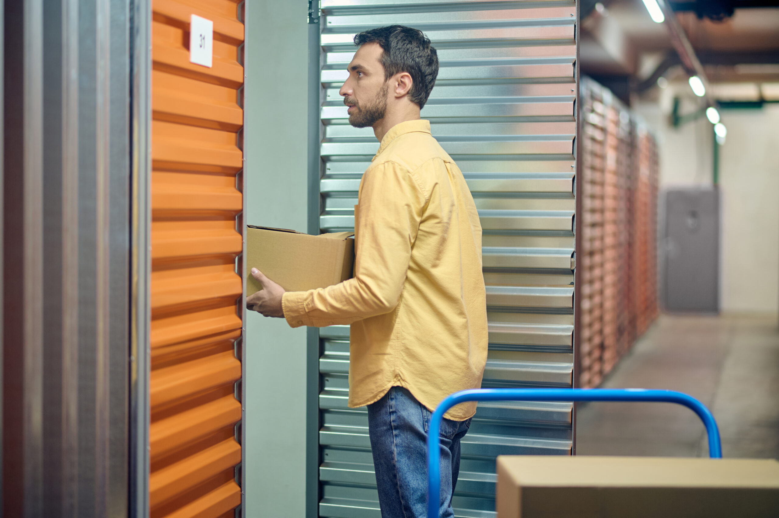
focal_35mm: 85
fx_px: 1838
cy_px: 259
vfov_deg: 16.0
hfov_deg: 23.9
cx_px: 390
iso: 400
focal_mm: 85
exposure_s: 1/125
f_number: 2
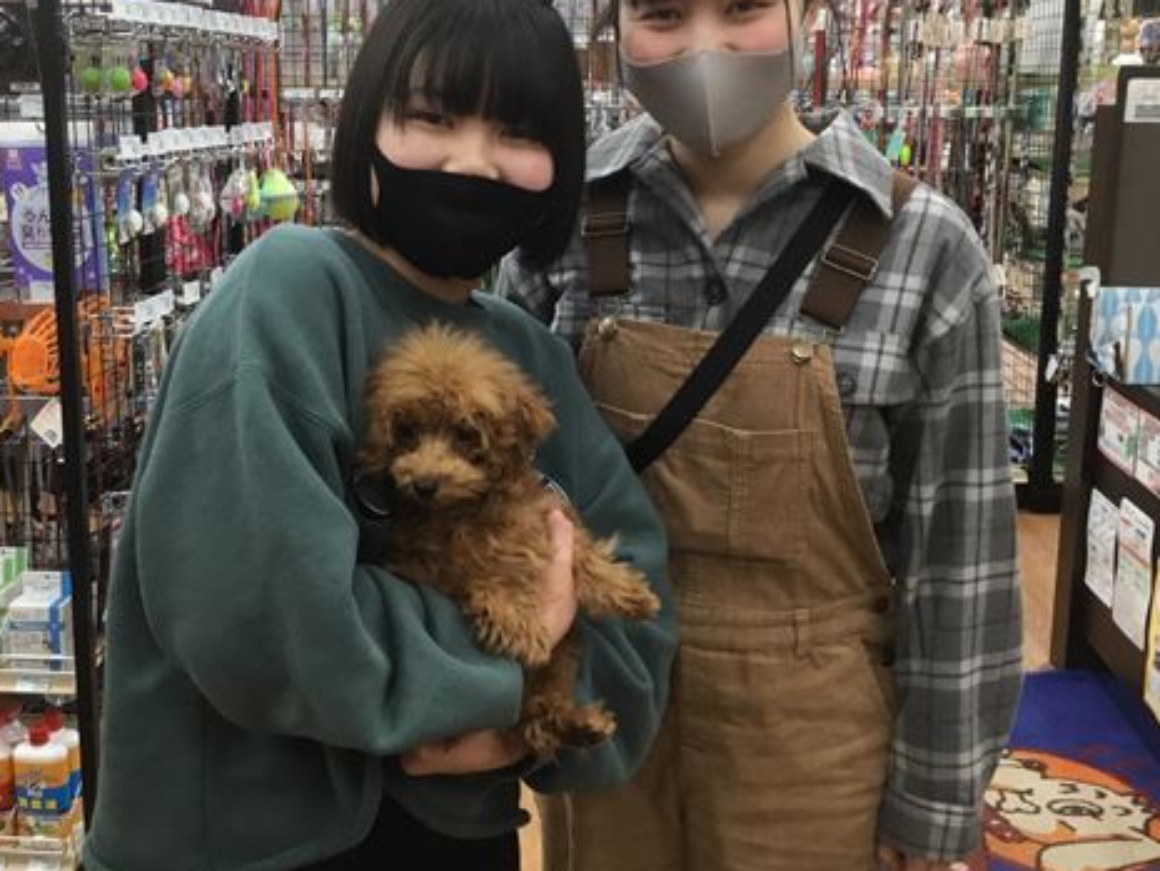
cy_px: 332
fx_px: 1341
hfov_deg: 46.8
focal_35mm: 40
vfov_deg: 35.8
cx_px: 551
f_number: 2.4
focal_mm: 3.3
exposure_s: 1/33
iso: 80
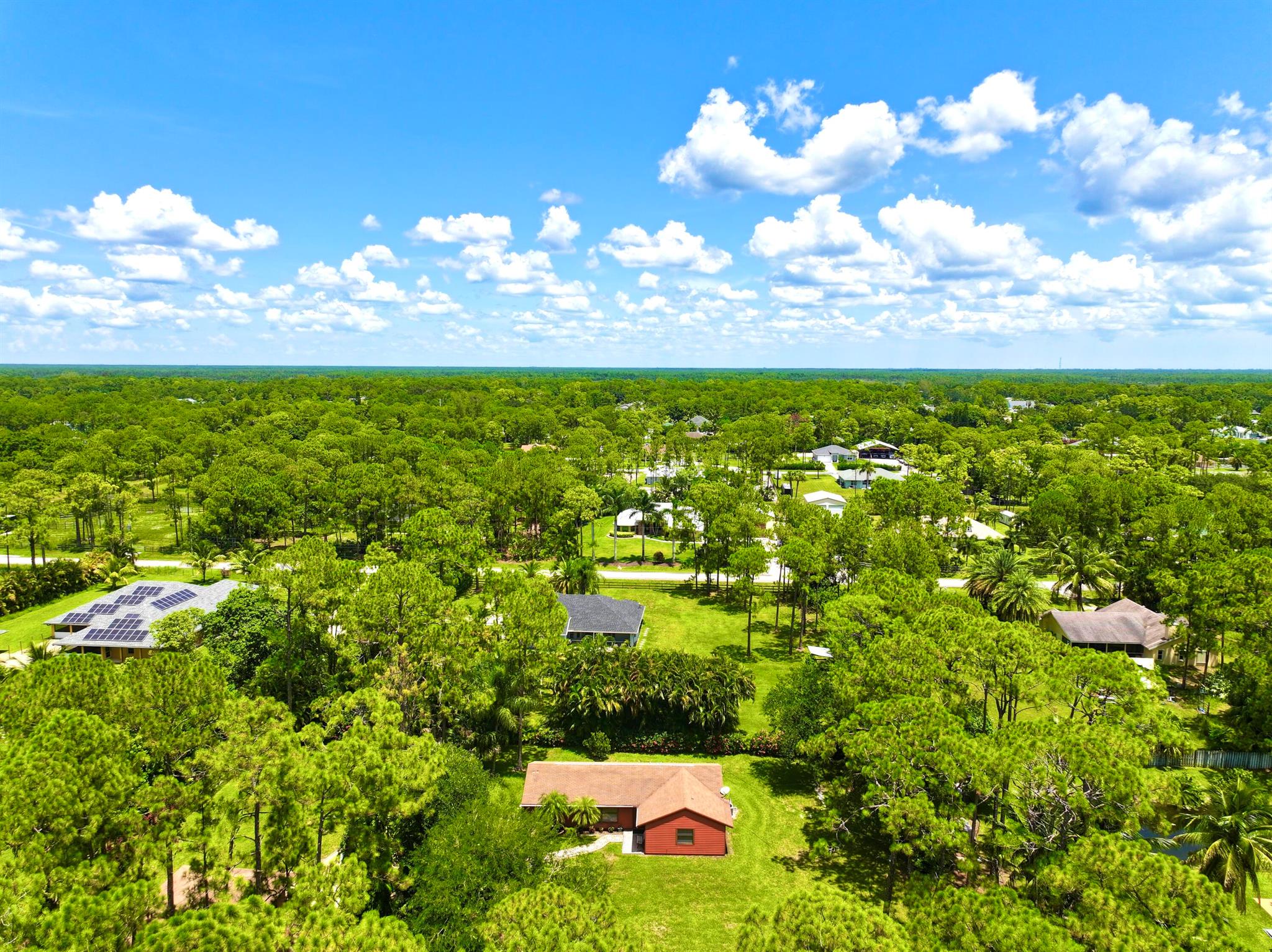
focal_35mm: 24
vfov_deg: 56.8
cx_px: 636
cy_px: 476
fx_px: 881
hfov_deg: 71.6
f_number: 2.8
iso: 100
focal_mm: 12.29
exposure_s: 1/1600
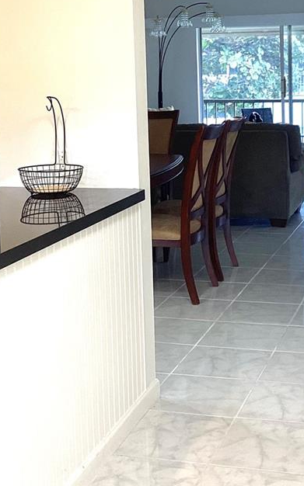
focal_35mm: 63
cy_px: 157
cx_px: 201
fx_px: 836
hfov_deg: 20.6
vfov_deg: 32.2
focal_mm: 3.3
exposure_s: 1/60
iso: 64
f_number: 2.4
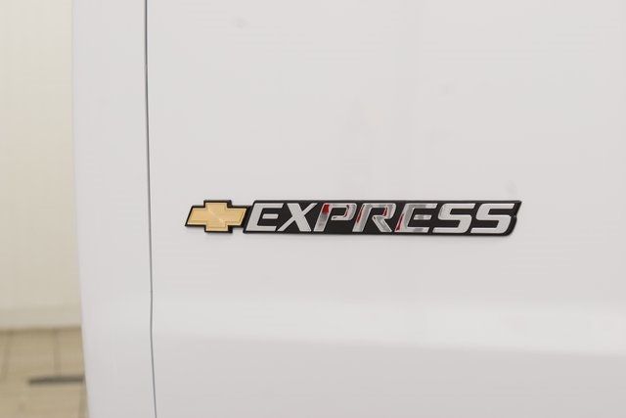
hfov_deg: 19.5
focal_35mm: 105
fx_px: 1826
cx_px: 313
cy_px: 209
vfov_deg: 13.0
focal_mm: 70
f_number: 8
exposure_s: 1/60
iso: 1000
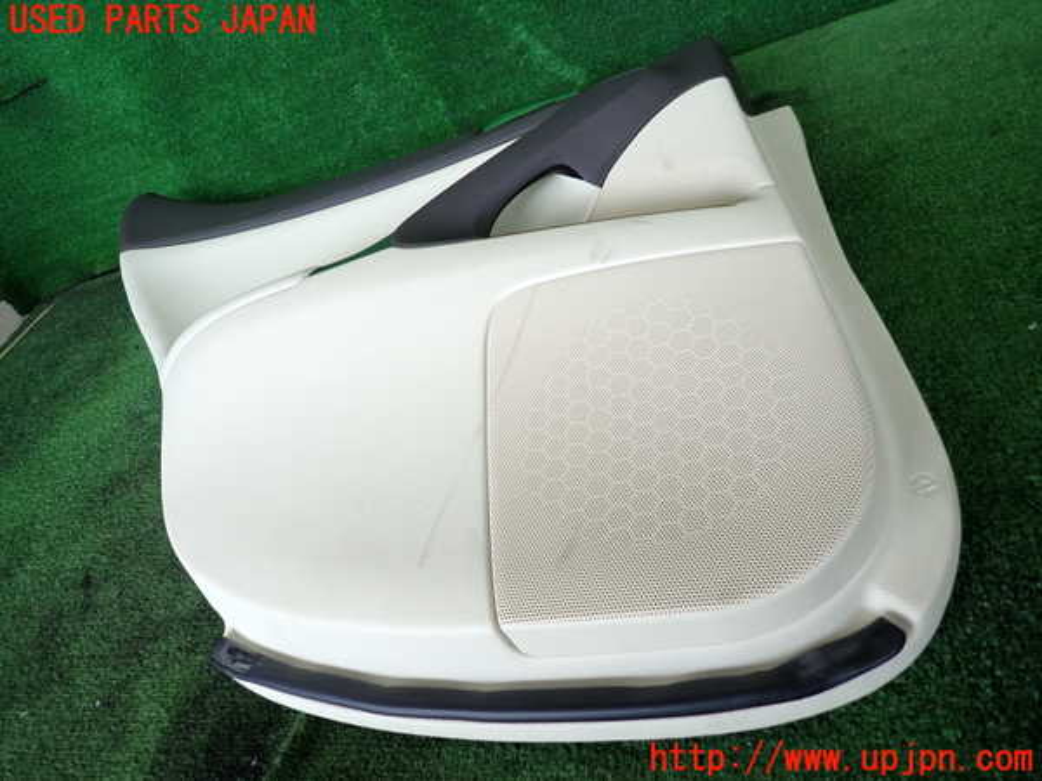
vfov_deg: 54.9
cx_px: 521
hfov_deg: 69.4
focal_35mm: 25
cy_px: 390
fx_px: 753
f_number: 2
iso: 100
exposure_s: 1/125
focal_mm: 4.5
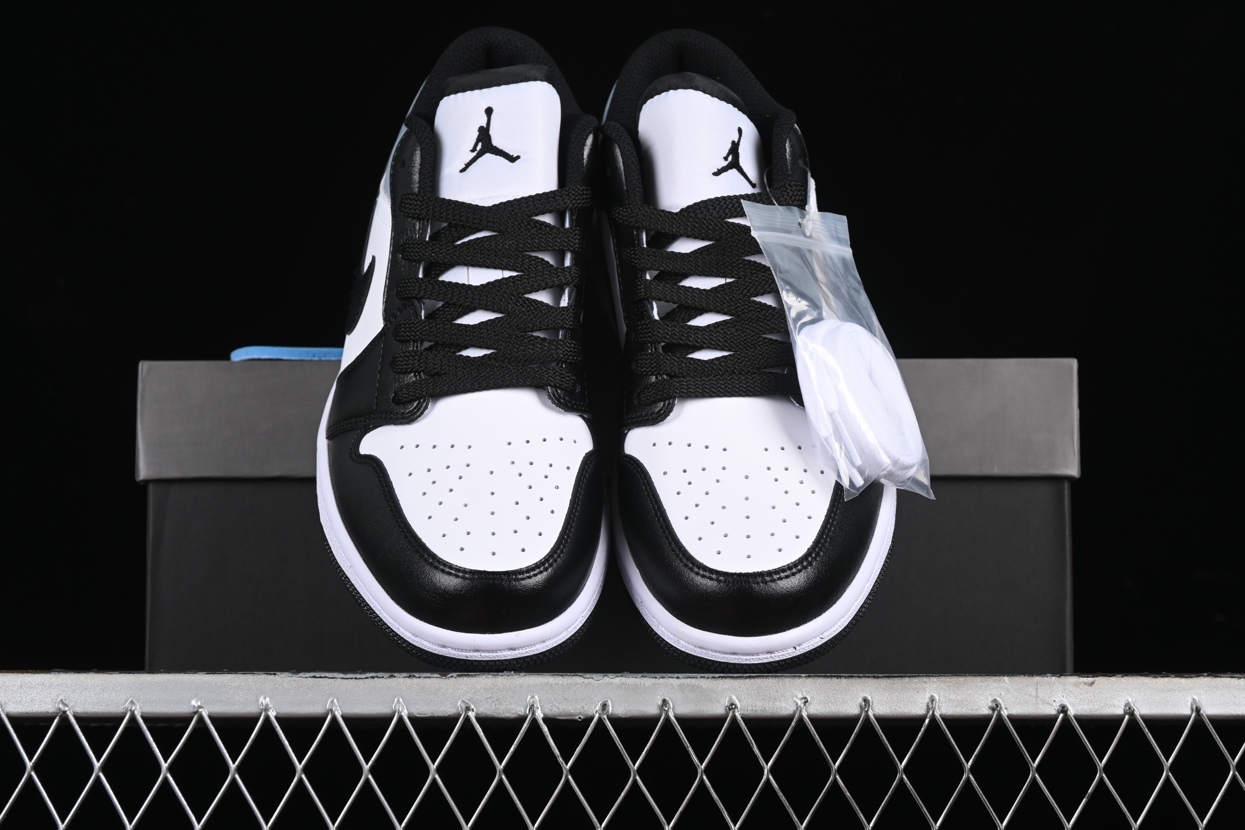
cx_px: 622
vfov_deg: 18.9
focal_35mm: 72
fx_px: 2490
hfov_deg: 28.1
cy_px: 415
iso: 160
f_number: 7.1
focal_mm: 48
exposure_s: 1/160
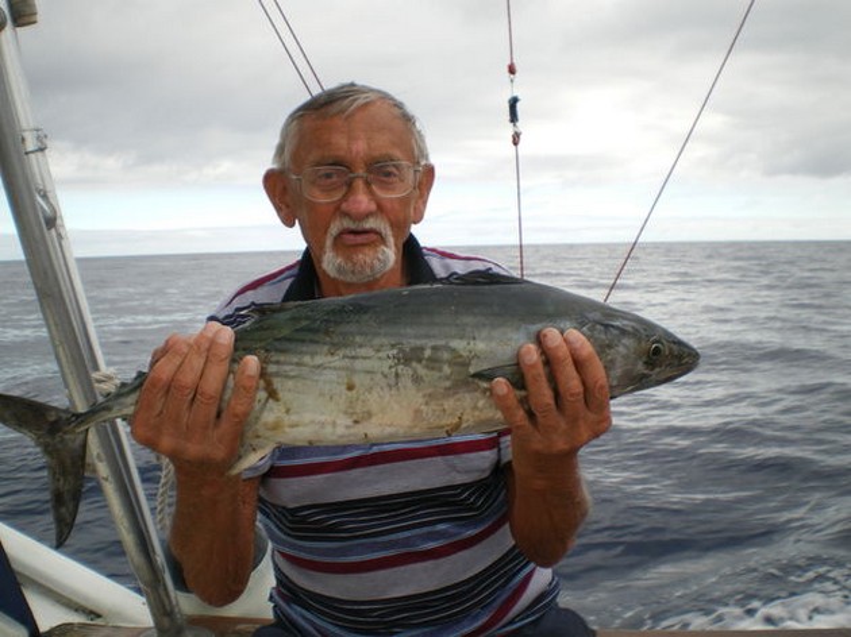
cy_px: 318
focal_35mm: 36
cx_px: 426
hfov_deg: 51.4
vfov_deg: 39.6
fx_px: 885
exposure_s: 1/200
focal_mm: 6.3
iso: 50
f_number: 4.6
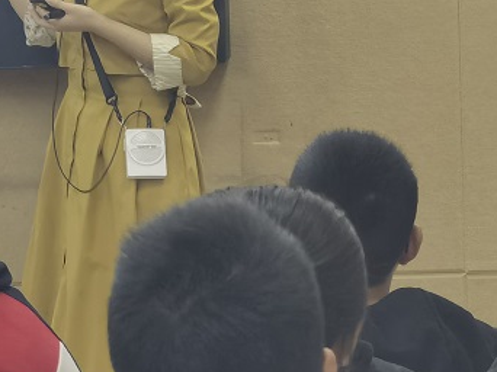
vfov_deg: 4.0
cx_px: -9
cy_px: 32
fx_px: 5309
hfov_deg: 5.3
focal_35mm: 370
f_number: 3.4
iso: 200
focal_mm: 14.45
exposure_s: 1/33.3
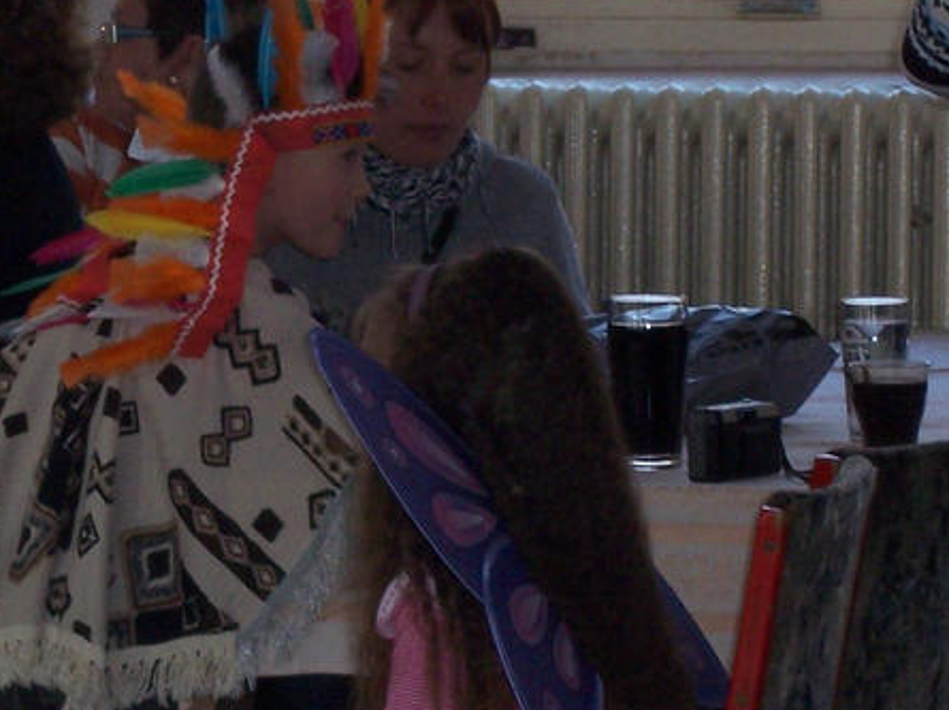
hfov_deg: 6.5
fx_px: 8327
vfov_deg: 4.9
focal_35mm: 304
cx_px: 292
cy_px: 623
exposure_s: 1/125
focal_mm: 22
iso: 140
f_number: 4.8
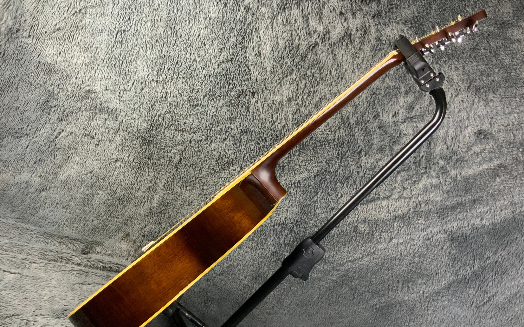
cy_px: 181
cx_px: 262
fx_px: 443
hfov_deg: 61.2
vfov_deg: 40.5
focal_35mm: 31
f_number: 1.8
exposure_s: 1/60
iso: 160
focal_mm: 3
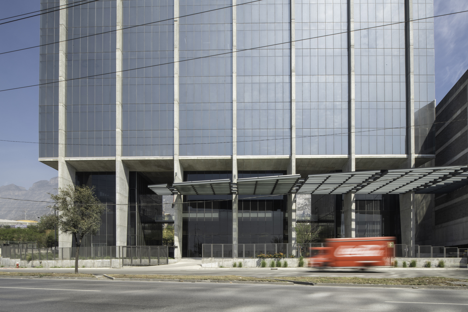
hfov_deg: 86.9
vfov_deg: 64.5
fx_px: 247
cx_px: 234
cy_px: 156
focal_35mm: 19
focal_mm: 19
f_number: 32
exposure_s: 1/10
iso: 64
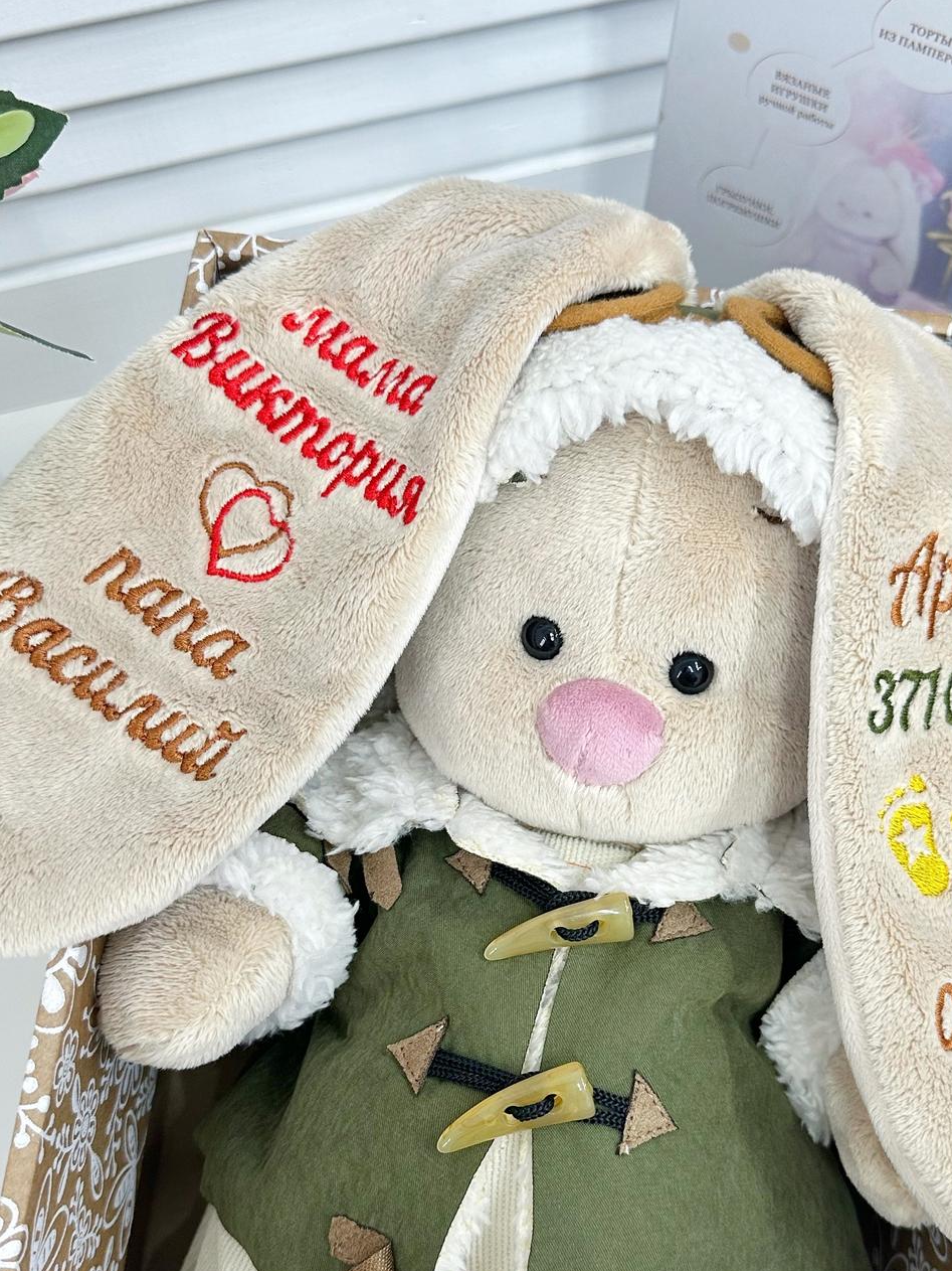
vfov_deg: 48.8
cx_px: 560
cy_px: 746
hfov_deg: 37.6
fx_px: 1394
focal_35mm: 38
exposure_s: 1/100
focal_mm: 6.86
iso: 160
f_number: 1.78
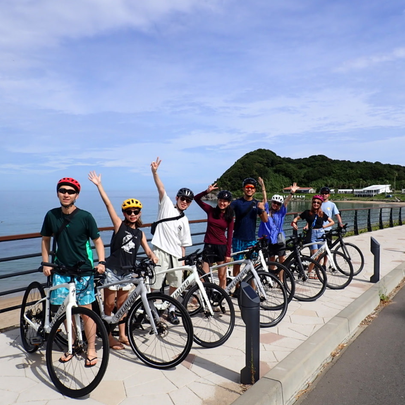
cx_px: 213
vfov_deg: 54.0
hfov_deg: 54.0
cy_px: 203
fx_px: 397
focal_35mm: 30
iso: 100
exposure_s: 1/320
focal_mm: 4.5
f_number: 8
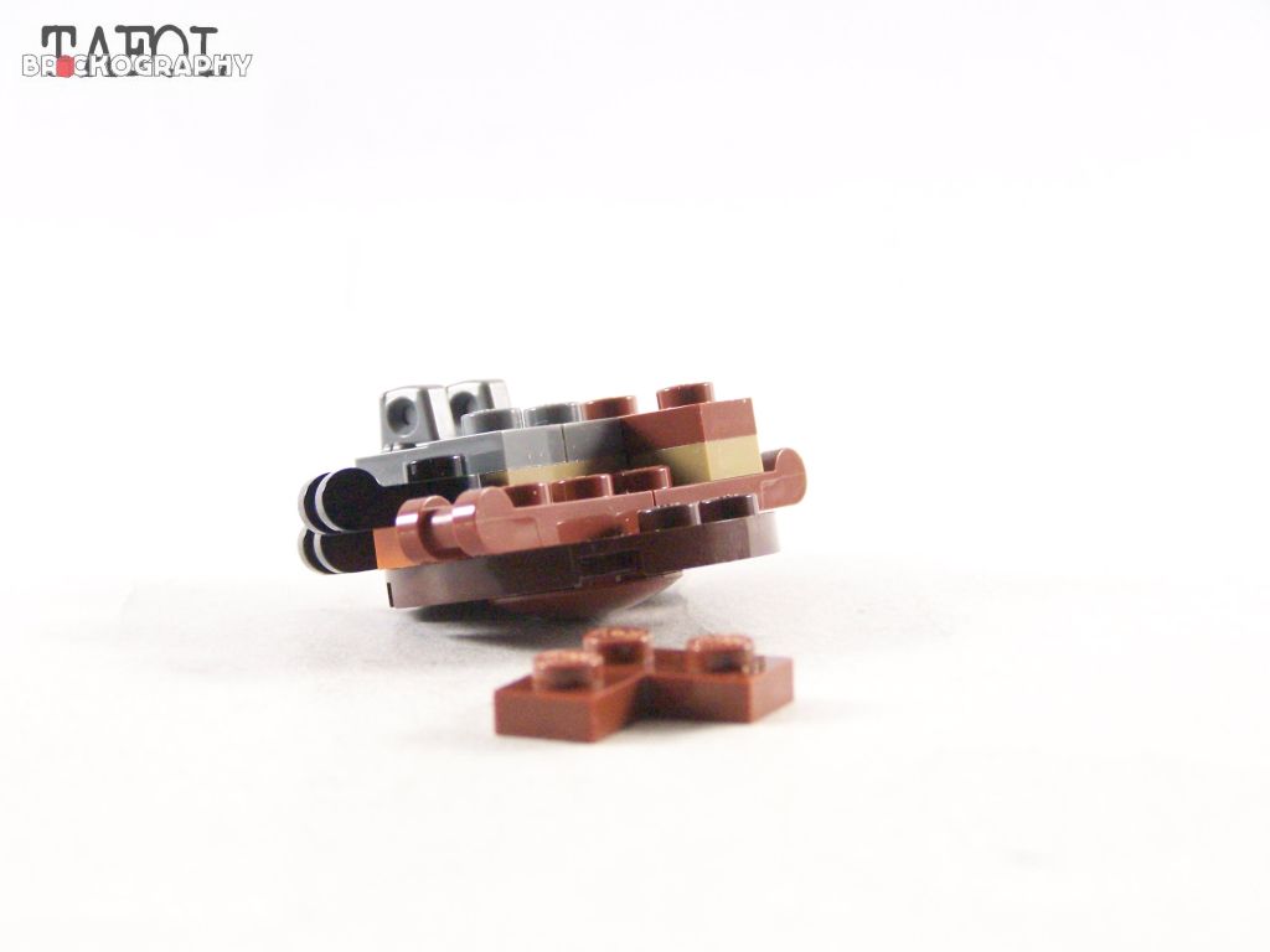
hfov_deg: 23.8
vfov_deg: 18.0
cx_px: 635
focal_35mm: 82
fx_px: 3008
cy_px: 476
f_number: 3.2
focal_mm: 13.7
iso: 400
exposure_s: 1/60
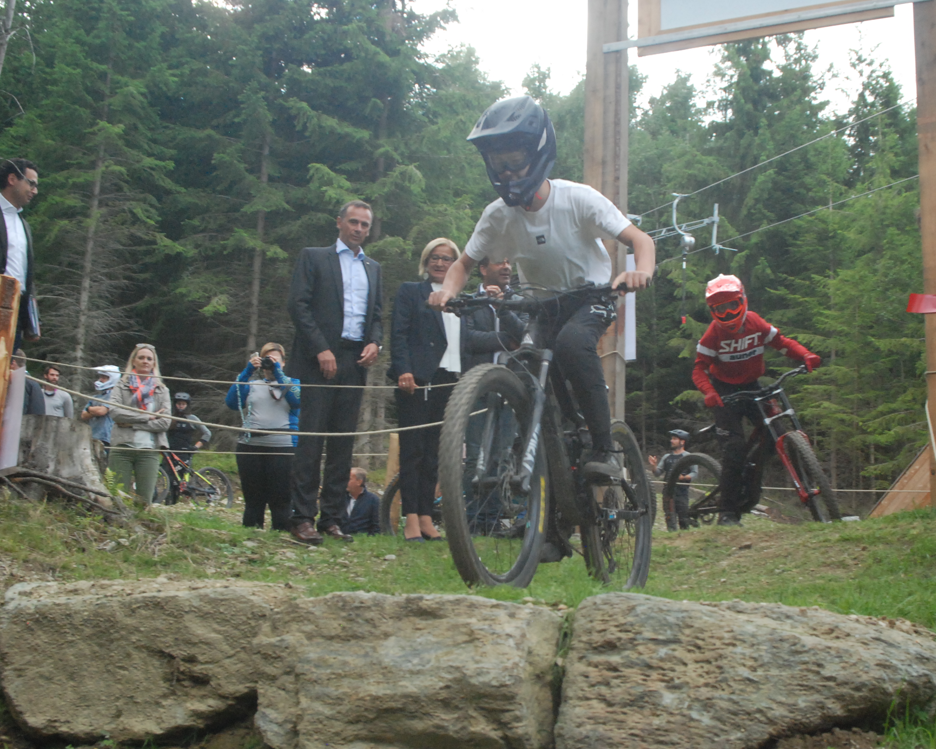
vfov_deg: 31.5
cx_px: 541
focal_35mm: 48
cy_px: 380
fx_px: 1330
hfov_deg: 38.7
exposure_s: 1/250
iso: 1250
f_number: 8
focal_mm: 28
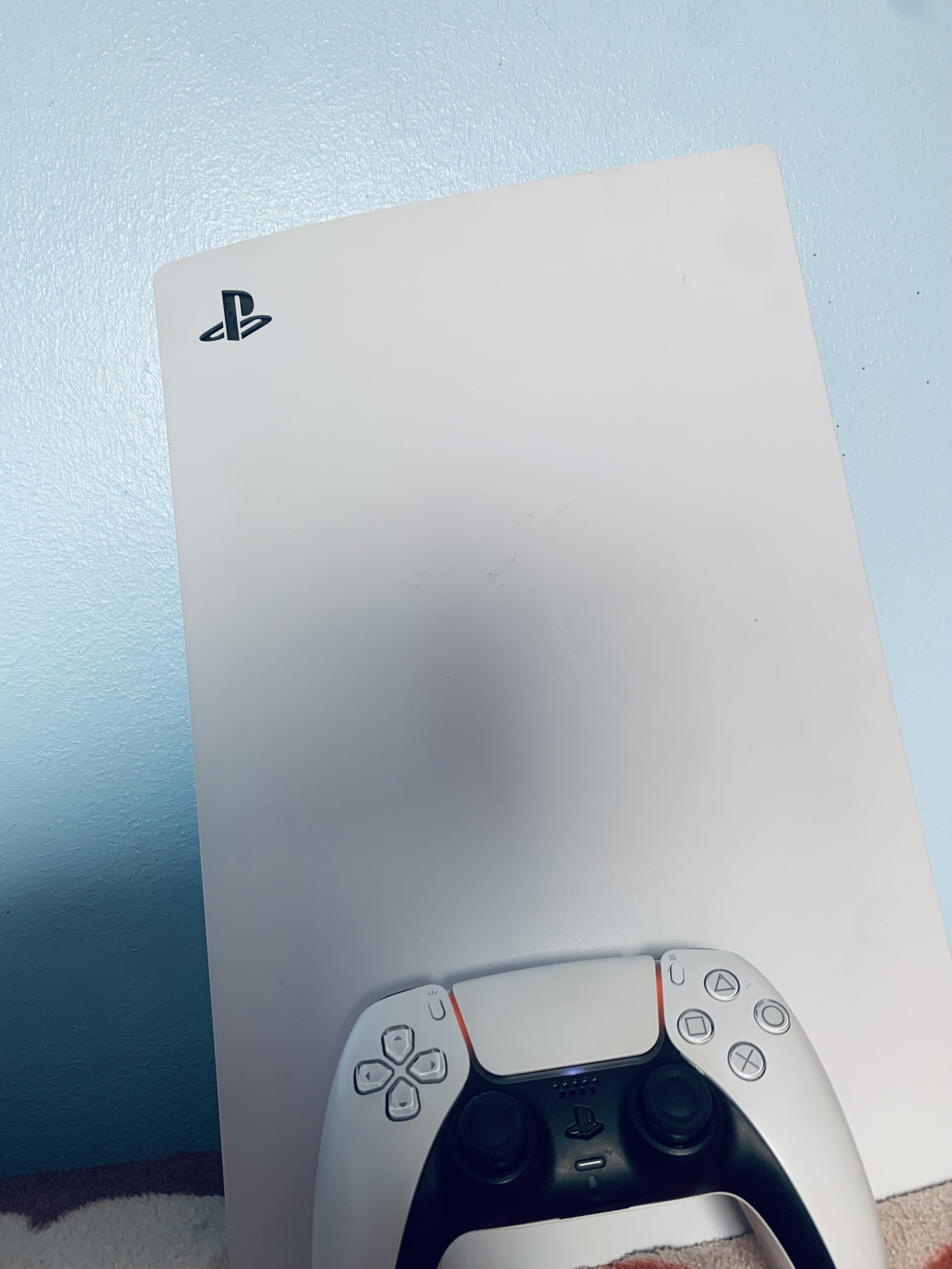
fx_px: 953
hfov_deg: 53.1
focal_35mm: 26
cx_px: 476
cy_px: 634
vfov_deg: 67.3
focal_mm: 4.25
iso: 50
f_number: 1.8
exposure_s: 1/121
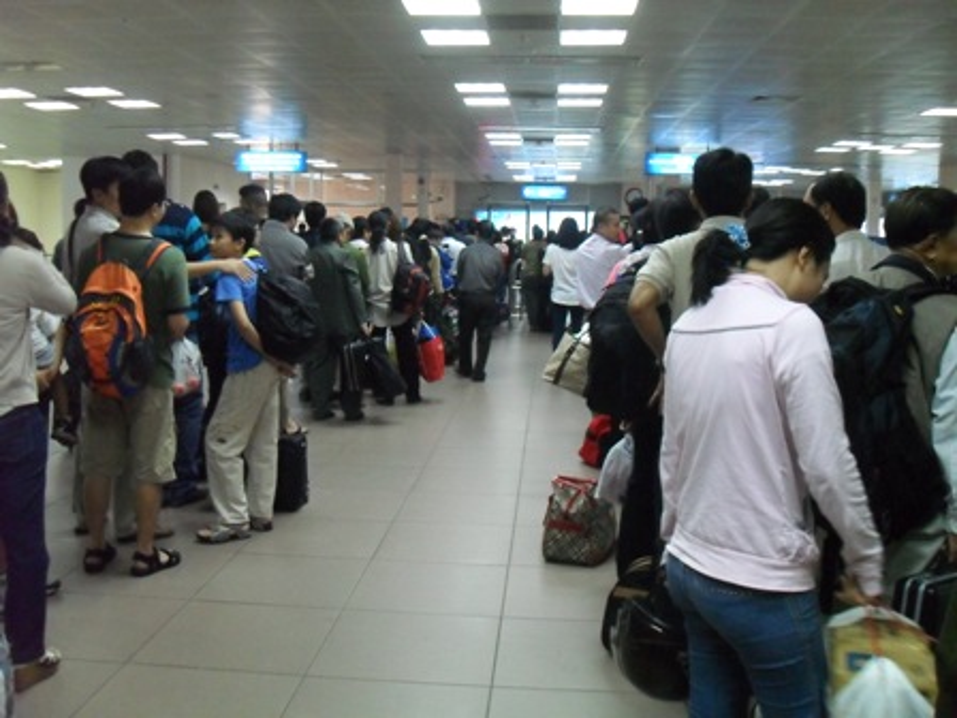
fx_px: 968
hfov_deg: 52.6
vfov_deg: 40.7
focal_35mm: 35
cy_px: 359
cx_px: 478
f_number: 2.8
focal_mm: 6.2
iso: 400
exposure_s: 1/20
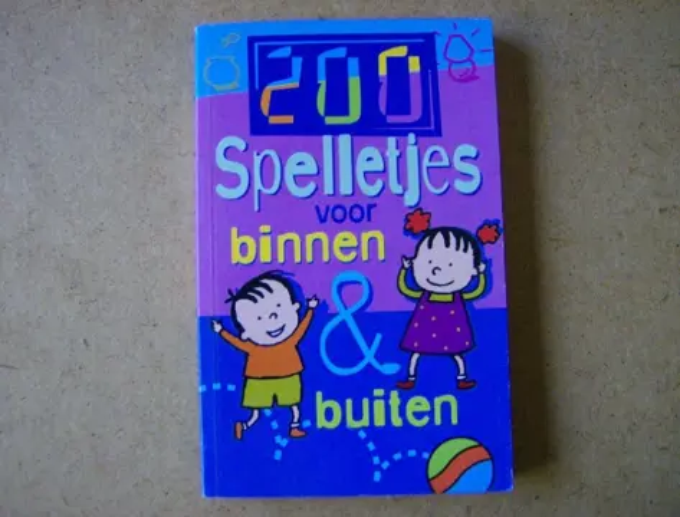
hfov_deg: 51.1
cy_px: 258
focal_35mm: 36
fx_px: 711
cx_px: 340
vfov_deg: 40.0
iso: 200
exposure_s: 1/26.8
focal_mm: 6
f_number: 2.8
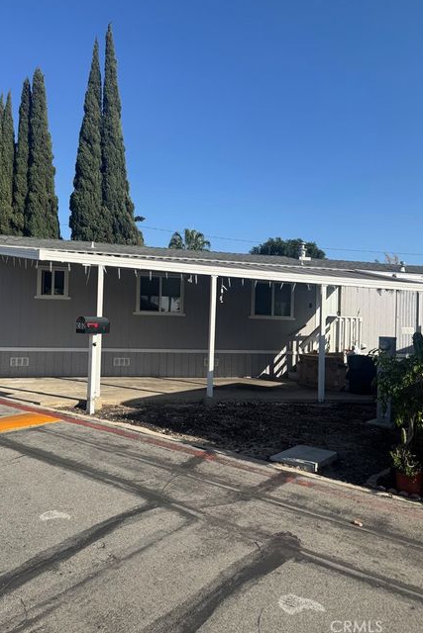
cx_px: 181
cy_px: 306
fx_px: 458
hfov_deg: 49.4
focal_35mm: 26
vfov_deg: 69.4
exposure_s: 1/4310
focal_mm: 6.76
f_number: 1.78
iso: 80
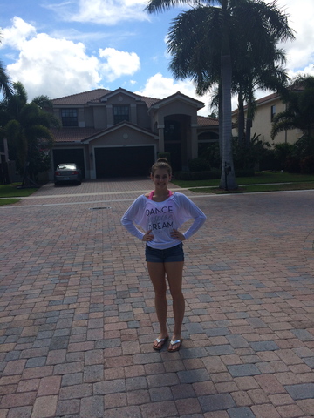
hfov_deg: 48.2
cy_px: 209
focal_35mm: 29
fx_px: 351
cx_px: 157
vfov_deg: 61.7
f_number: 2.2
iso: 32
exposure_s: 1/2053
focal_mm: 4.15
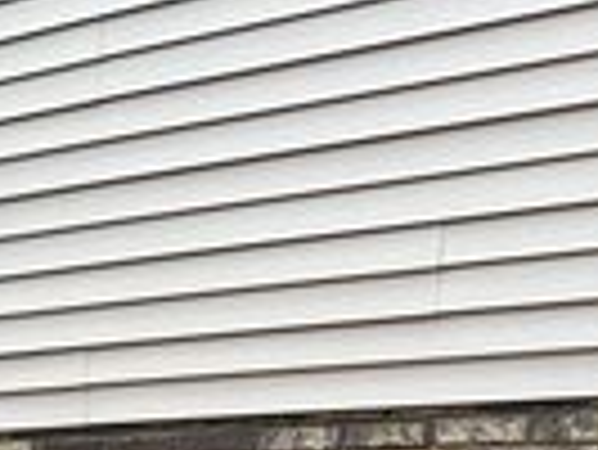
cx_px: -324
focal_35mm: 94
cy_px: 774
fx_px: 1625
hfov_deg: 18.3
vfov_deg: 14.2
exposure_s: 1/379
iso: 80
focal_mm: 6.86
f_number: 1.78
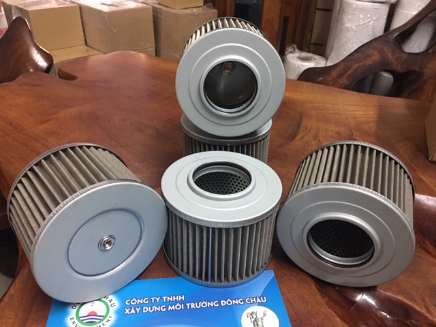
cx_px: 218
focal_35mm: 29
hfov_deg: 61.7
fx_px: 365
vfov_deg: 48.2
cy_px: 164
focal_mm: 4.15
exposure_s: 1/8
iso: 125
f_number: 2.2
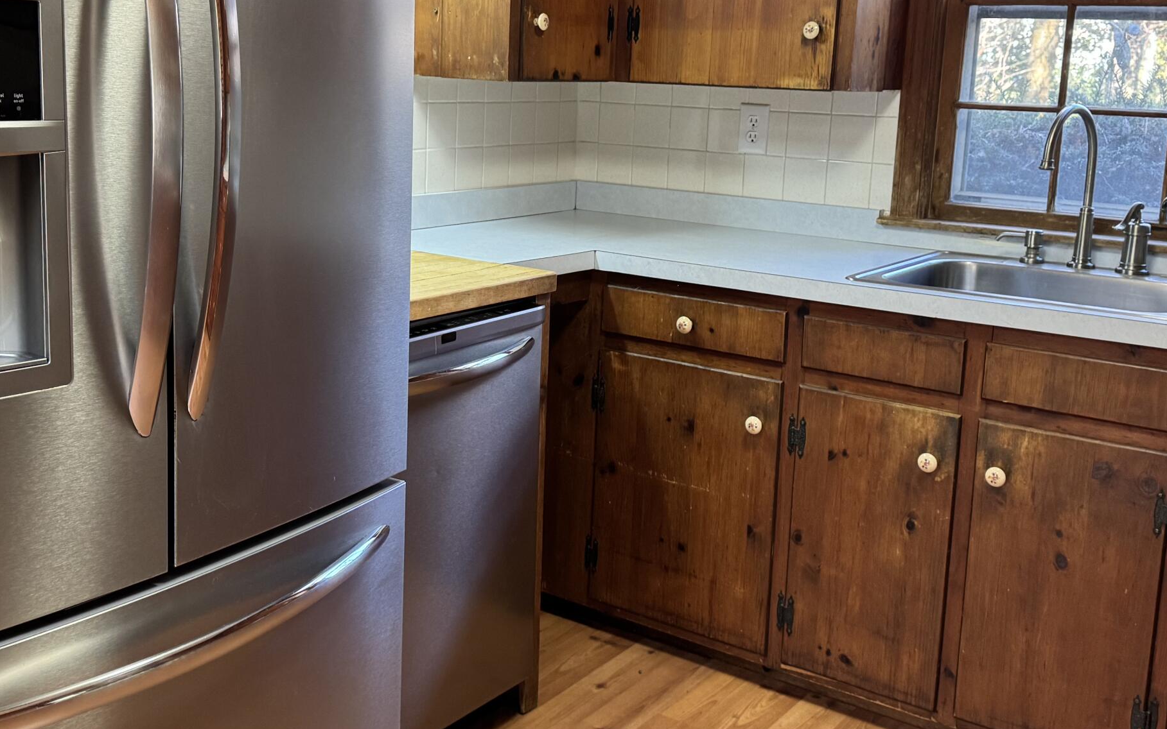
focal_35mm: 42
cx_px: 531
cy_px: 298
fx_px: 1336
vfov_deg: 30.5
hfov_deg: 47.1
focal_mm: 6.76
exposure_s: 1/60
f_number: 1.78
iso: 320
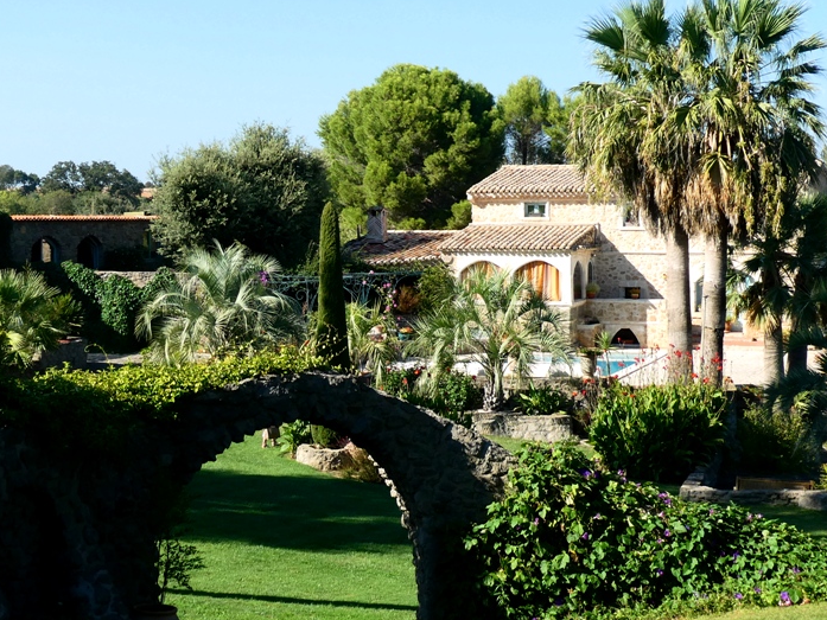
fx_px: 1577
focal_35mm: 66
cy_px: 244
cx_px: 402
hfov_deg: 29.4
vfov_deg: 22.2
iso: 80
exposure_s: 1/400
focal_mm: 6.7
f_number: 3.7
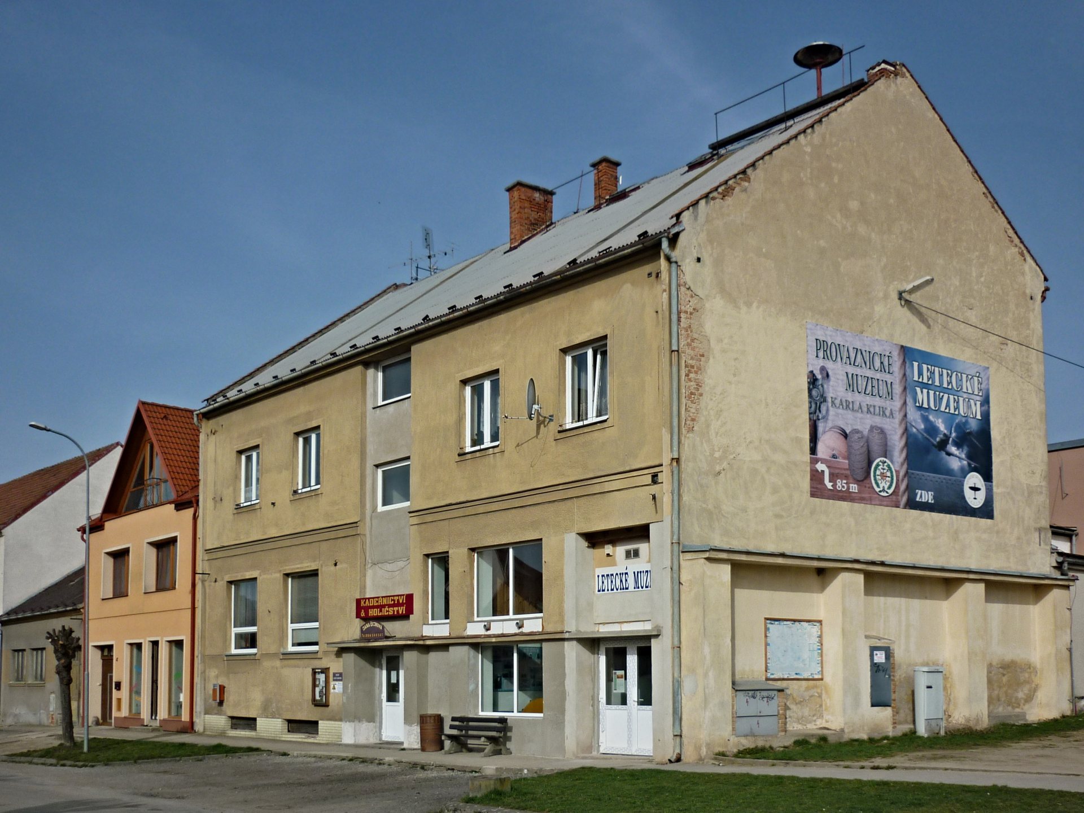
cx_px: 542
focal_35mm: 33
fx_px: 1033
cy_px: 406
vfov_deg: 42.9
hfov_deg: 55.4
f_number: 8
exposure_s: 1/320
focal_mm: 5.5
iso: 80
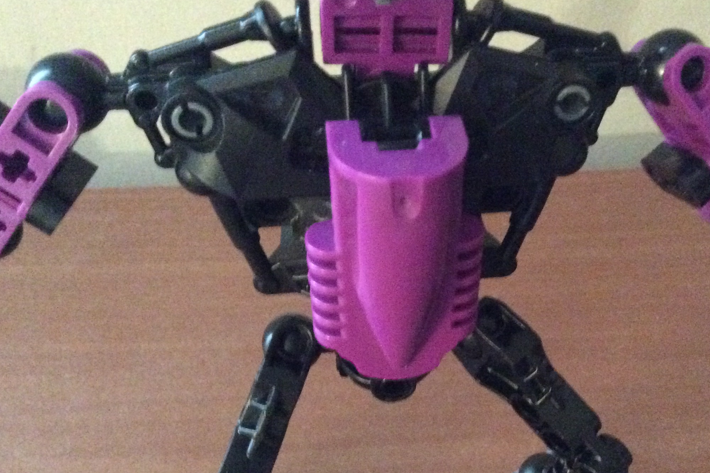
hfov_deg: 45.2
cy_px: 314
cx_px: 431
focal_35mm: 43
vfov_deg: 31.0
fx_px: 848
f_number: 2.4
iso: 800
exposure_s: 1/15
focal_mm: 3.3
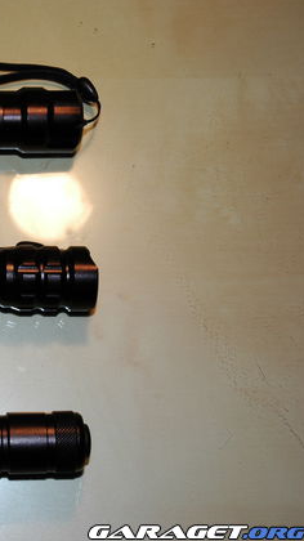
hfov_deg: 12.8
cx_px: -103
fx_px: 1305
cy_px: 270
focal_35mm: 91
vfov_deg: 23.4
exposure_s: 1/125
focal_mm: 38
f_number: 6.3
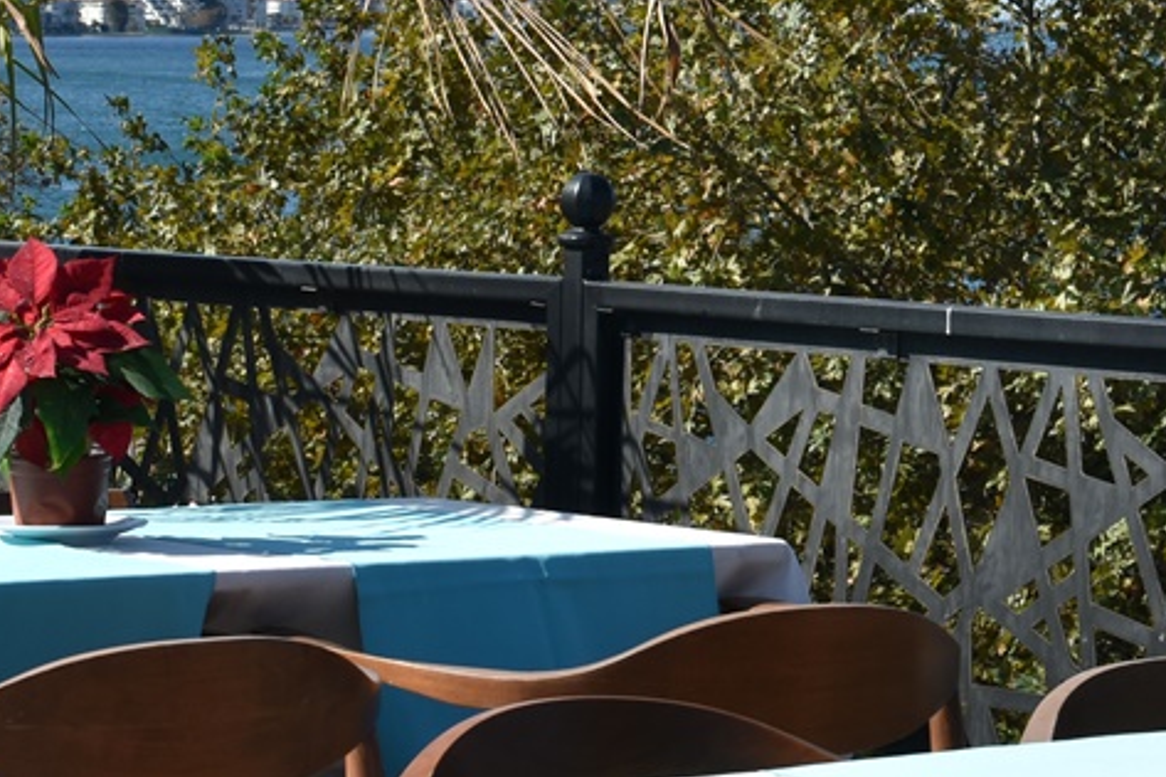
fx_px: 5393
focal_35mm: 167
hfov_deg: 12.3
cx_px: 789
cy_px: 200
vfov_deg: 8.2
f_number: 8
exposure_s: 1/250
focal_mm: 35
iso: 100
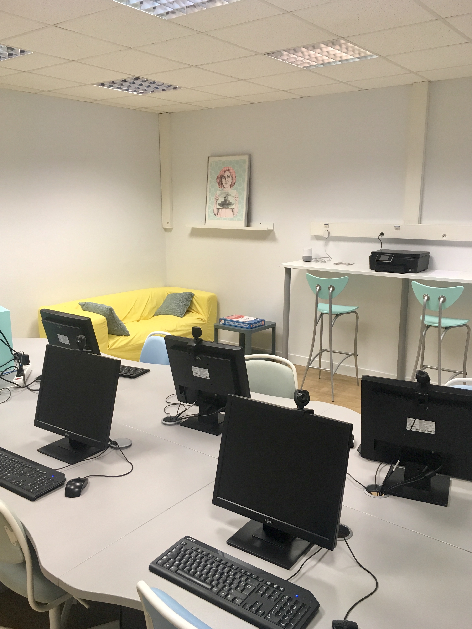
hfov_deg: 46.8
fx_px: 545
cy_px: 315
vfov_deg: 60.0
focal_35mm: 30
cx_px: 234
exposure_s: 1/33
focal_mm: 4.15
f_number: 2.2
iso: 64
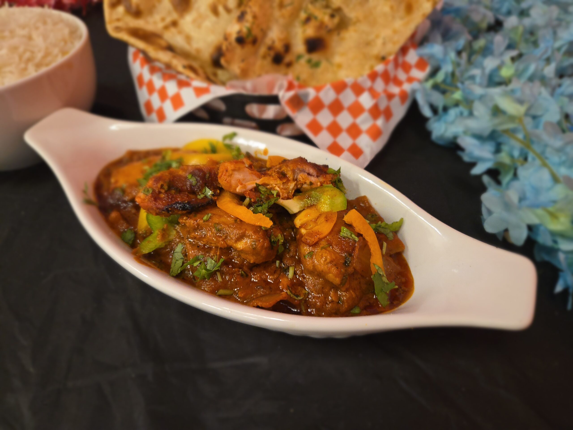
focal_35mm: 23
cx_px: 286
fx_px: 381
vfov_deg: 58.9
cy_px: 215
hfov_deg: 73.9
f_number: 1.8
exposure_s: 1/30
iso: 400
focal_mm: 5.4
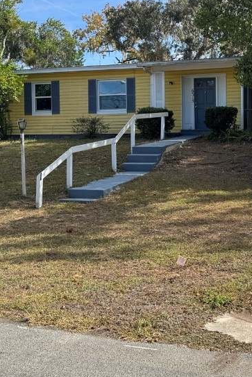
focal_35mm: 47
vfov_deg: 41.8
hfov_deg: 27.7
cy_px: 162
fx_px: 493
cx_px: 221
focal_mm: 6.76
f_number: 1.78
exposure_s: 1/2331
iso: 80
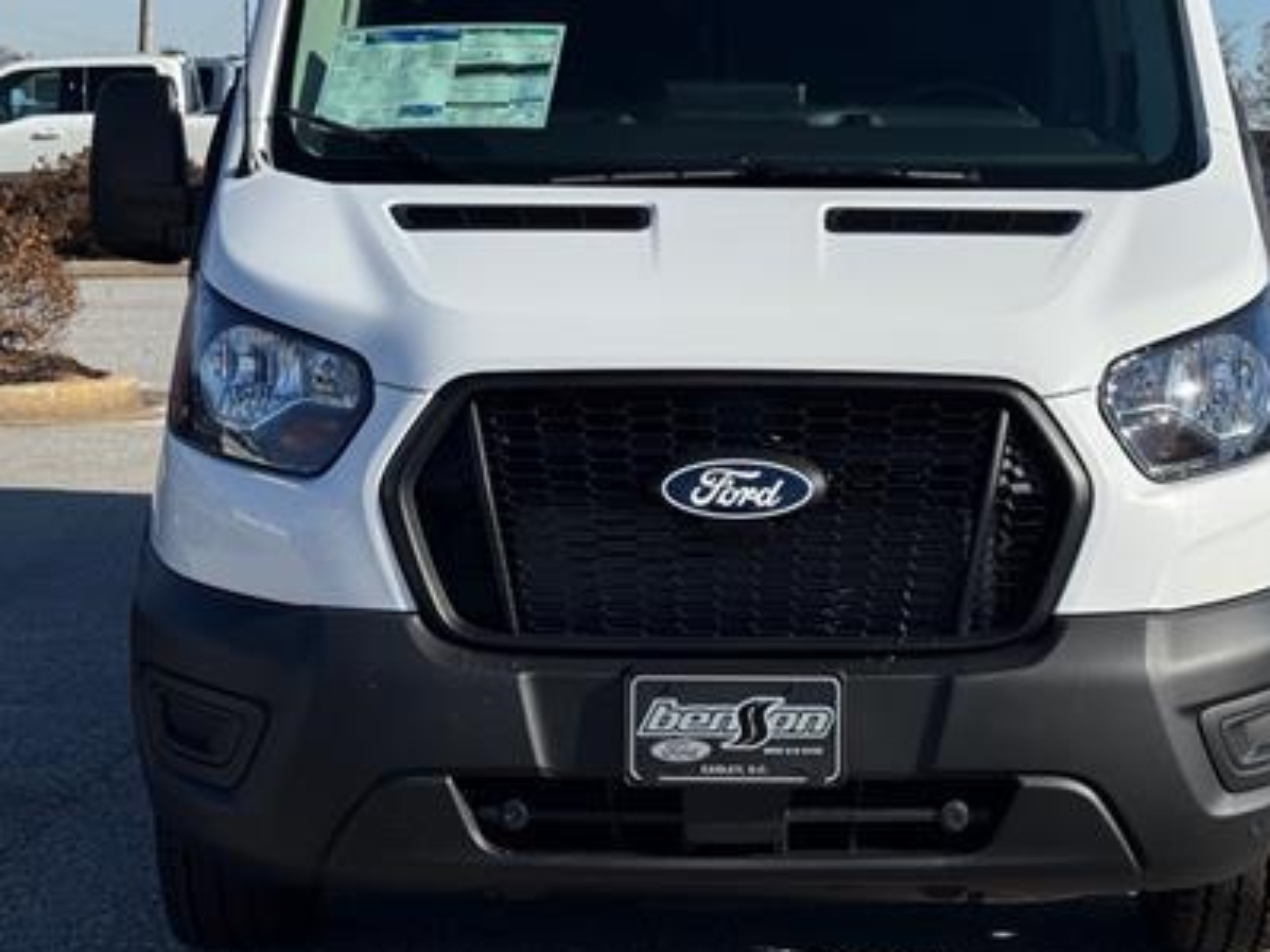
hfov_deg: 25.3
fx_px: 2824
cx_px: 789
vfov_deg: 19.0
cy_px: 255
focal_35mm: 77
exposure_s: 1/7092
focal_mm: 6.76
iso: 64
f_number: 1.78
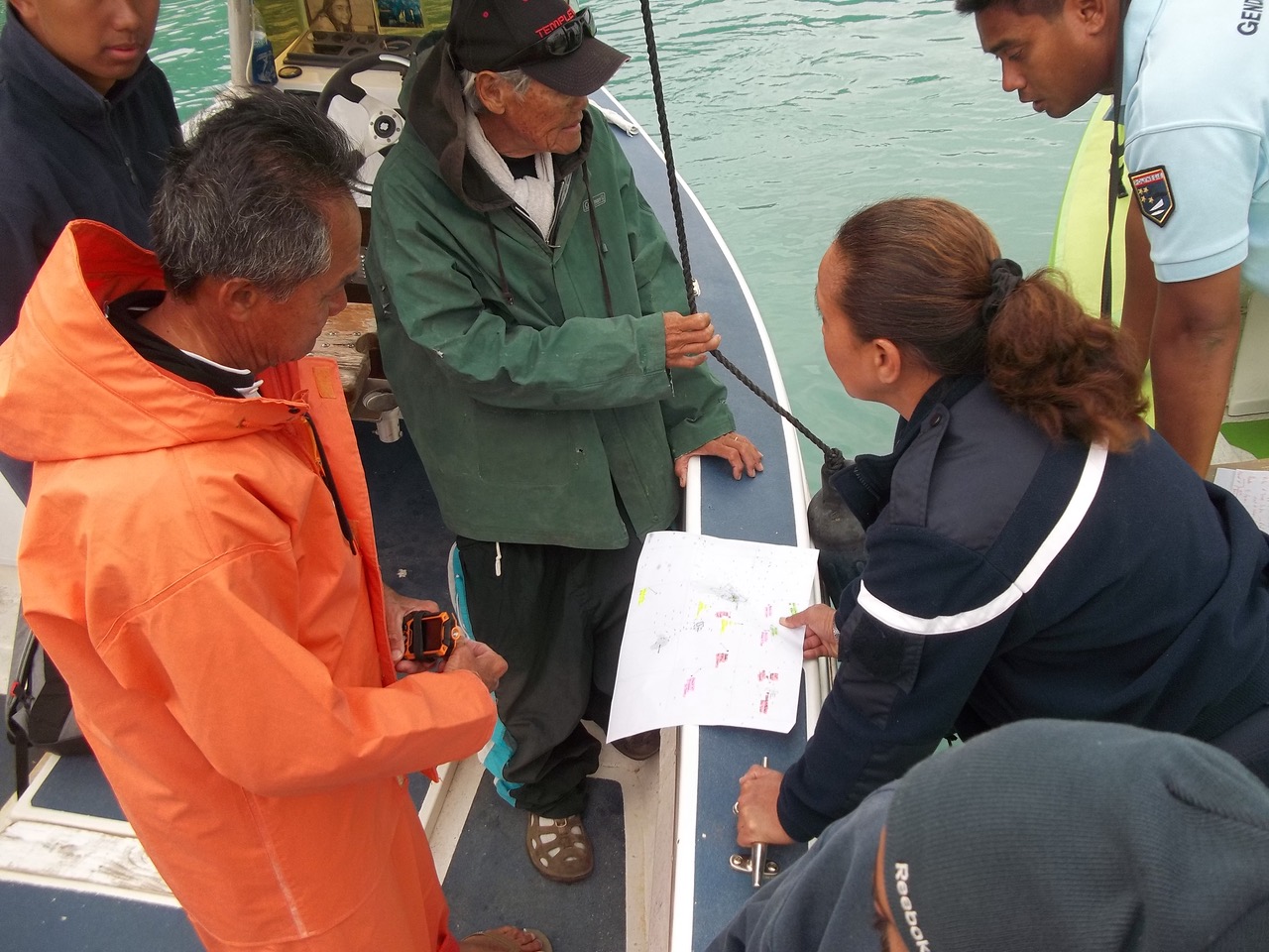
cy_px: 476
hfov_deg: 56.8
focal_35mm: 32
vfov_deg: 44.2
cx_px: 634
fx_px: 1173
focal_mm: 5.7
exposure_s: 1/100
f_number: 2.9
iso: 80
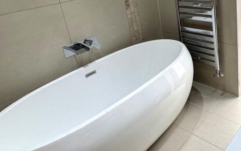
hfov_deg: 54.3
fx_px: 217
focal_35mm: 33
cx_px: 191
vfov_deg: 36.8
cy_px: 26
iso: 64
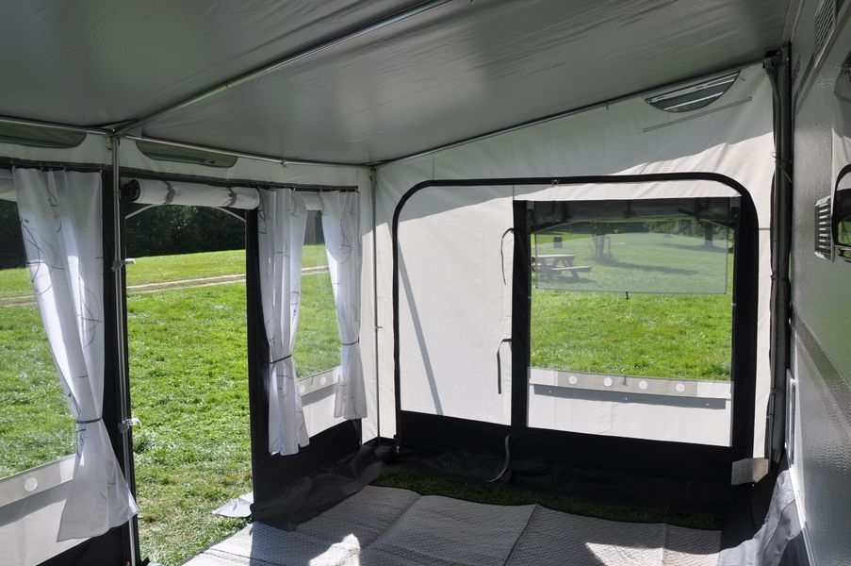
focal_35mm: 27
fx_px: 638
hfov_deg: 67.4
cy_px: 283
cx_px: 426
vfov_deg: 47.8
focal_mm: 18
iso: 200
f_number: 9
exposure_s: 1/320
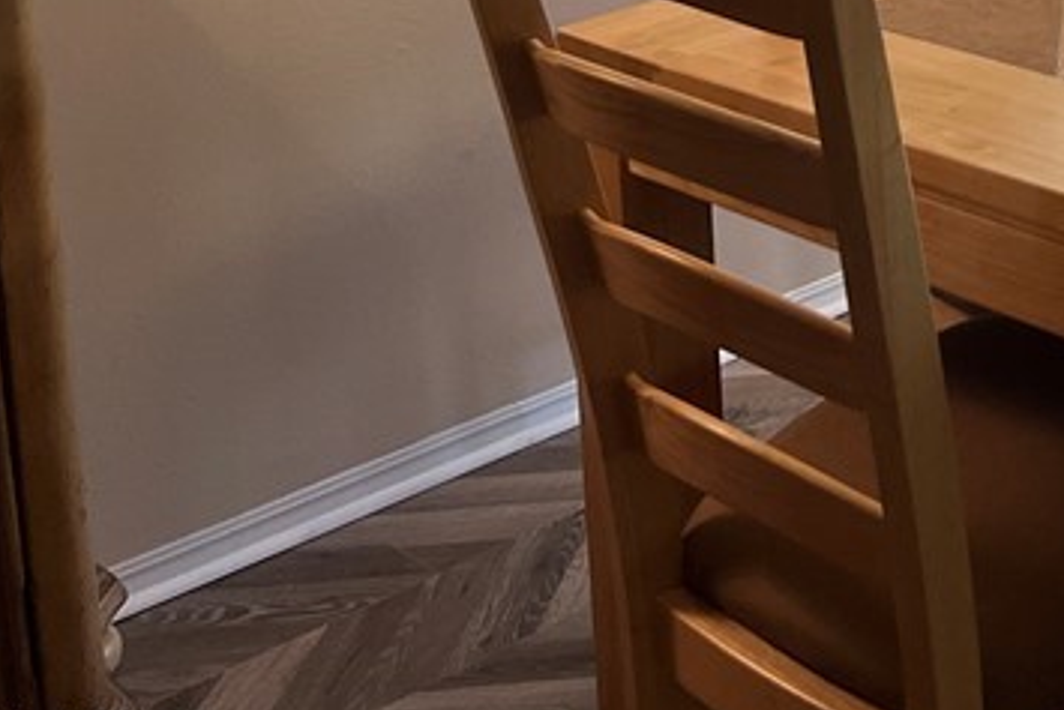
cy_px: -359
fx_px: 2306
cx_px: 1376
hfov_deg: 23.1
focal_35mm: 78
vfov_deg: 16.0
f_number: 1.5
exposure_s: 1/120
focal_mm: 5.7
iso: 100
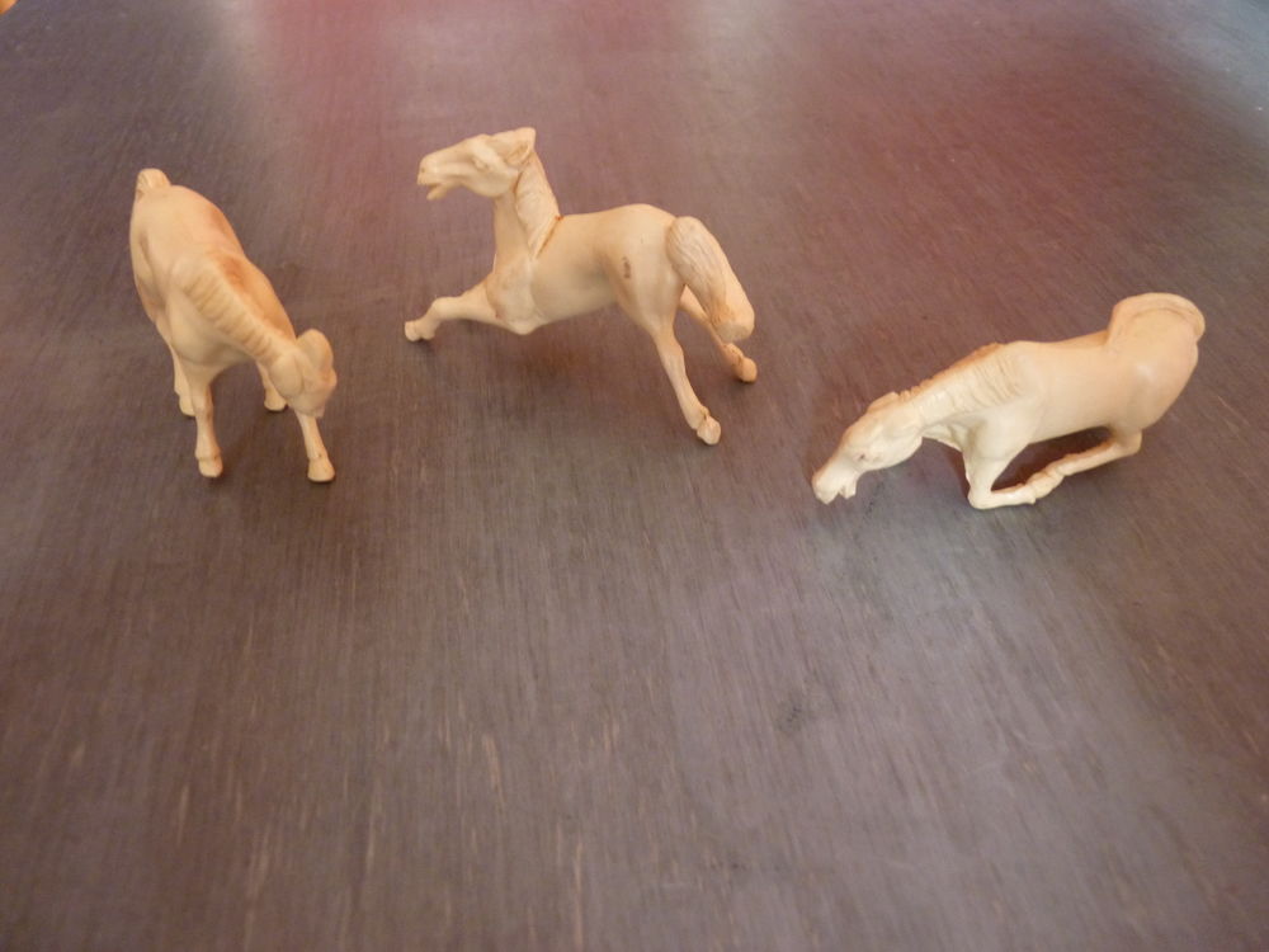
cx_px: 634
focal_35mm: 27
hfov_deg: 65.3
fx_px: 990
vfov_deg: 51.4
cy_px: 476
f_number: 2.8
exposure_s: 1/6
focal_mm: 4.8
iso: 400
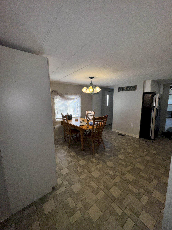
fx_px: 93
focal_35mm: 14
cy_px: 115
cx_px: 86
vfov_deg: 102.1
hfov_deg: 85.7
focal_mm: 2.22
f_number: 2.2
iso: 32
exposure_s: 1/186
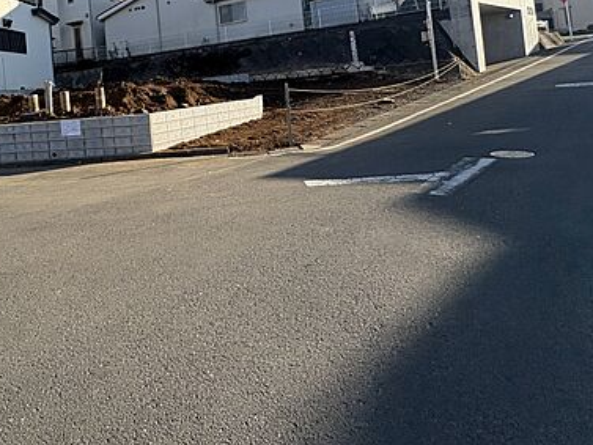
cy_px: 84
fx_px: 394
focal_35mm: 23
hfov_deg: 68.3
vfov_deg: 54.5
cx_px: 137
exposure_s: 1/1034
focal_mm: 2.22
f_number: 2.2
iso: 64
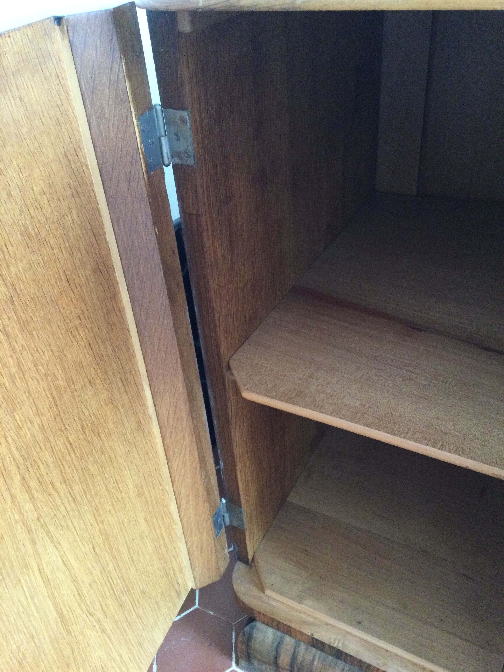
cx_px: 252
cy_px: 336
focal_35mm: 31
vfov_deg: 58.4
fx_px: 602
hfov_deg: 45.4
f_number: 2.4
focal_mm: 3.3
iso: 200
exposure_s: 1/25
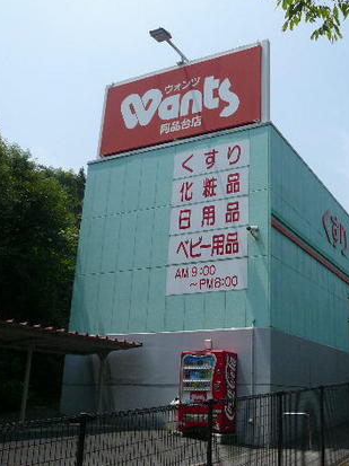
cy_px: 230
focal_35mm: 38
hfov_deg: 36.9
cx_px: 255
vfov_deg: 49.0
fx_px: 512
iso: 100
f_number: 8
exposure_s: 1/320
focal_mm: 4.6
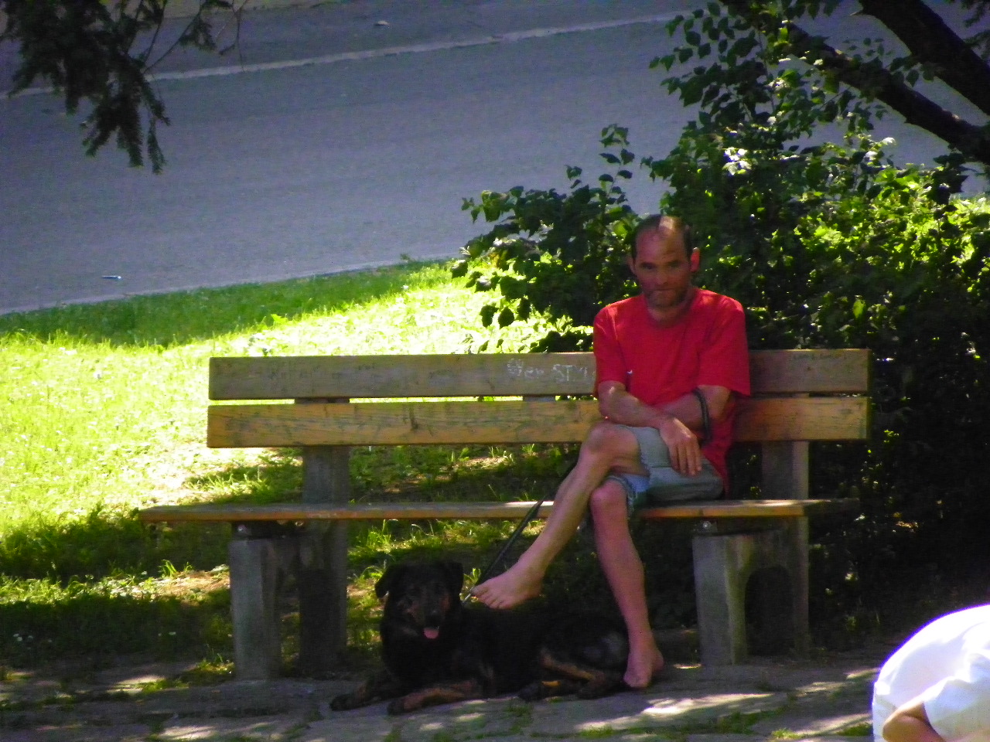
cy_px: 371
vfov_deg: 2.4
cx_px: 495
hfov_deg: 3.2
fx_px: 17846
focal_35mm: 624
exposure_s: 1/1000
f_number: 5
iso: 640
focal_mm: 110.4
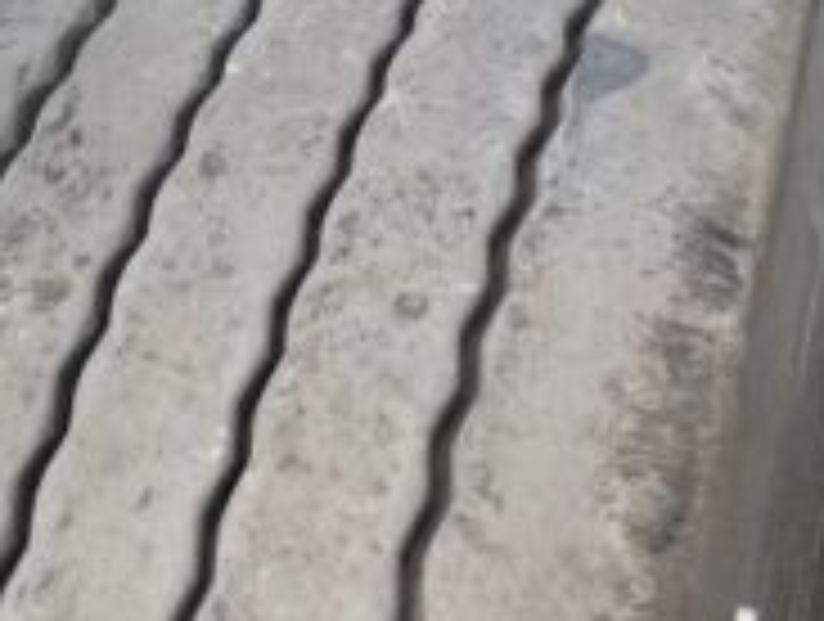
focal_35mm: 61
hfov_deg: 31.5
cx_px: 302
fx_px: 1455
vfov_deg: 24.0
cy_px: 421
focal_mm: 4.25
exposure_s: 1/562
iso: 32
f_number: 1.8
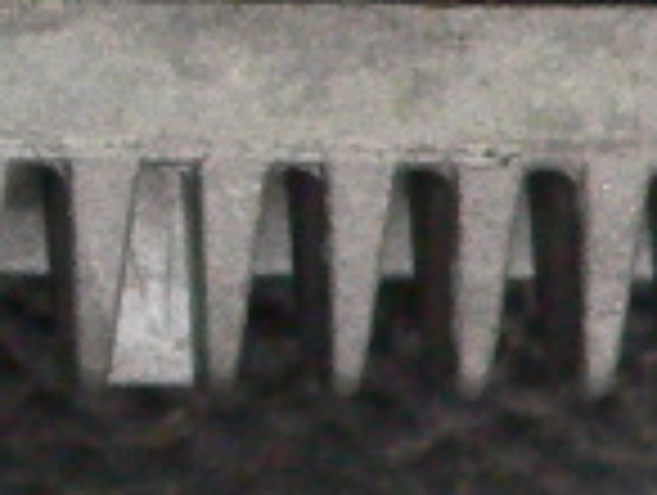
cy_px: -662
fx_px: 4677
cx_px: -54
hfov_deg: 8.0
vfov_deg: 5.8
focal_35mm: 246
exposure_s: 1/100
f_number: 2.8
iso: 400
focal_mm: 7.4
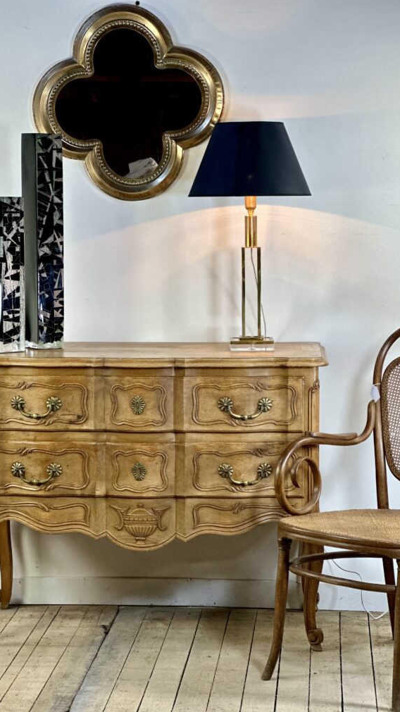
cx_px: 201
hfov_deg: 14.2
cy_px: 358
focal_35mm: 85
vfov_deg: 25.0
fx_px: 1604
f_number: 2.8
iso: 200
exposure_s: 1/100
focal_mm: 9
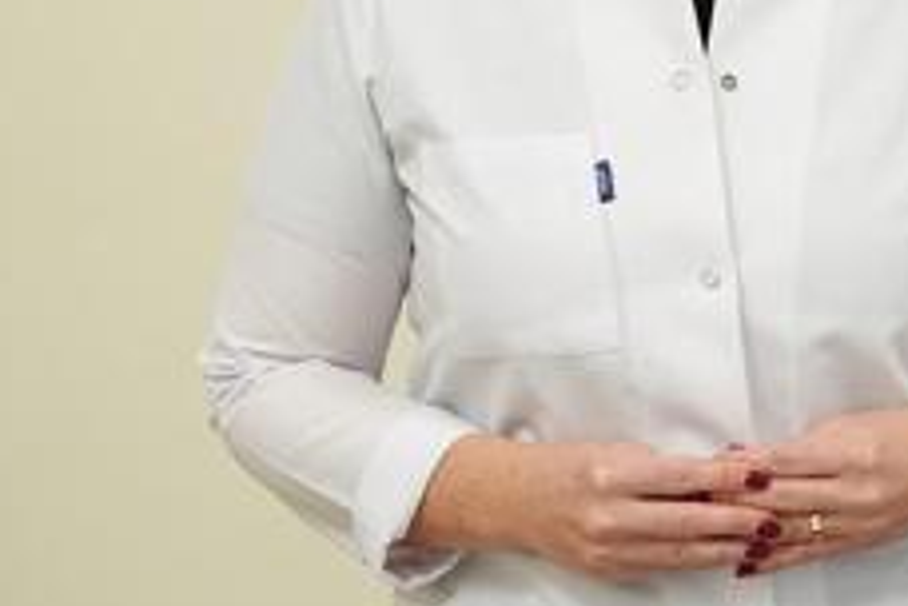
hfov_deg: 13.3
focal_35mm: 154
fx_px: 3884
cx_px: 727
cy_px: -16
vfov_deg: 8.9
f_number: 3.5
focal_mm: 57
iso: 800
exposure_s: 1/100
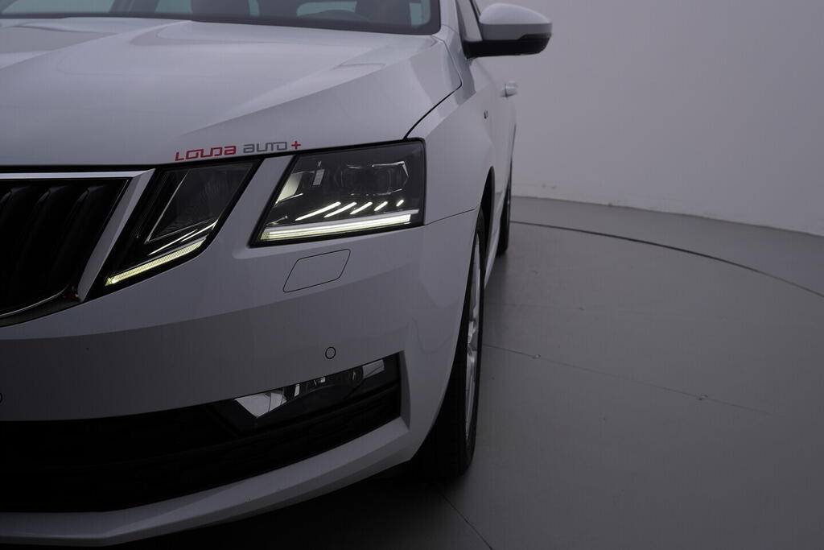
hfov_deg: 53.1
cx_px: 412
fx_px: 824
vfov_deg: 36.9
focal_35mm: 36
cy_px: 275
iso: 125
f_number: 5.6
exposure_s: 1/160
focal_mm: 24
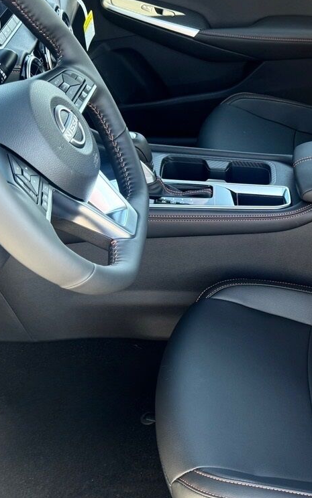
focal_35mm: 35
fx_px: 476
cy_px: 253
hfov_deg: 32.6
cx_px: 328
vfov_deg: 55.3
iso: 100
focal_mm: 6.76
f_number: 1.78
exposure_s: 1/121
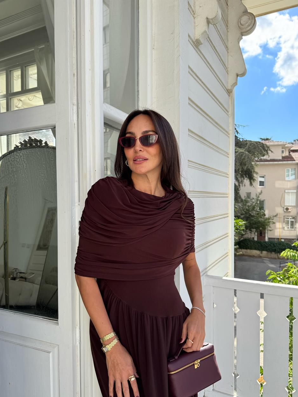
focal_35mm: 25
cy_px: 206
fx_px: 287
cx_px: 144
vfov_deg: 69.4
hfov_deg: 54.9
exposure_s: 1/1151
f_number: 1.78
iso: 80
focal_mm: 6.76
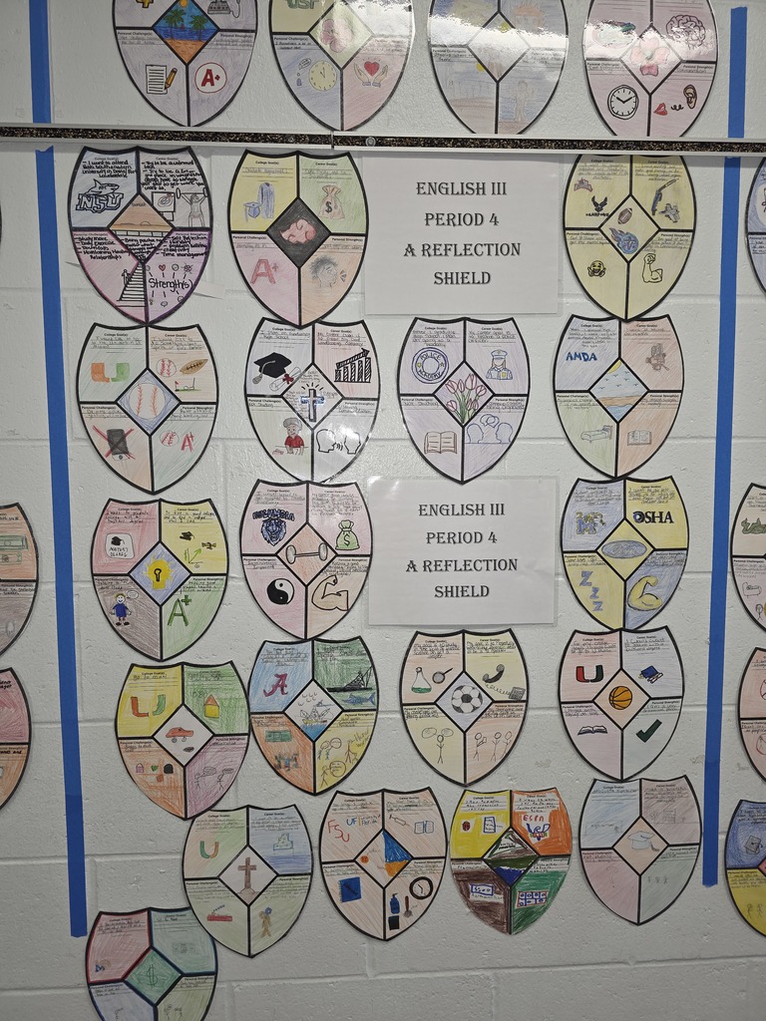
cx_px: 383
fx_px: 679
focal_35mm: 23
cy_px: 510
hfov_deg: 58.9
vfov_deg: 73.9
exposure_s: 1/60
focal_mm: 6.3
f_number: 1.7
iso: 50
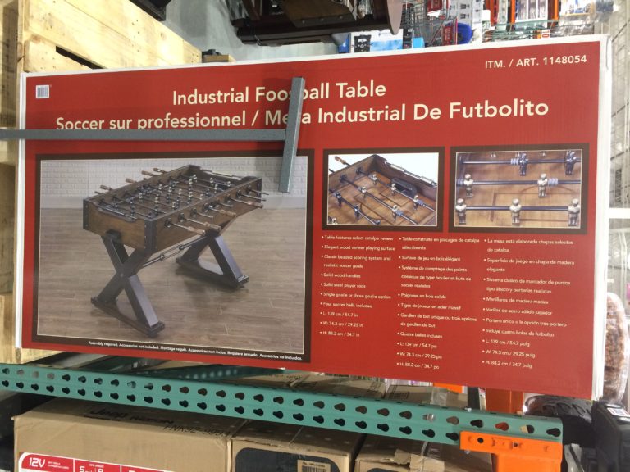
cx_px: 315
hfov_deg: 61.7
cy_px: 236
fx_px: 528
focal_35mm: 29
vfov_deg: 48.2
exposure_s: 1/33
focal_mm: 4.15
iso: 160
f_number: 2.2
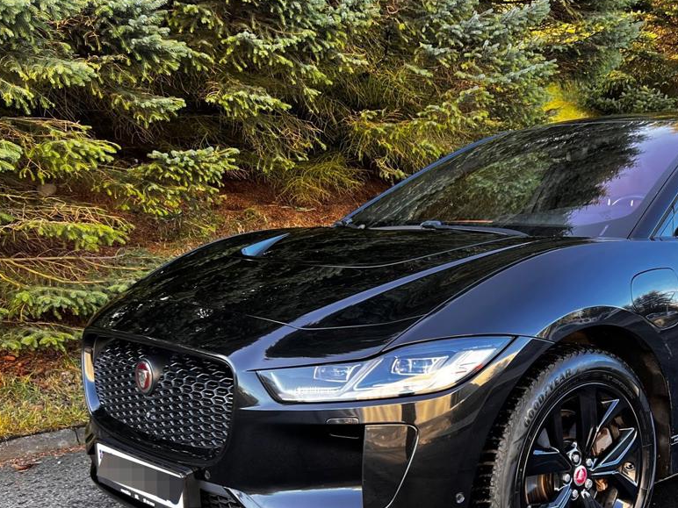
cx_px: 544
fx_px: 901
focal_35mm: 46
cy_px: 368
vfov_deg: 31.1
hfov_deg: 39.6
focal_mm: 5.7
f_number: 1.5
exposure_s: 1/121
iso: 80
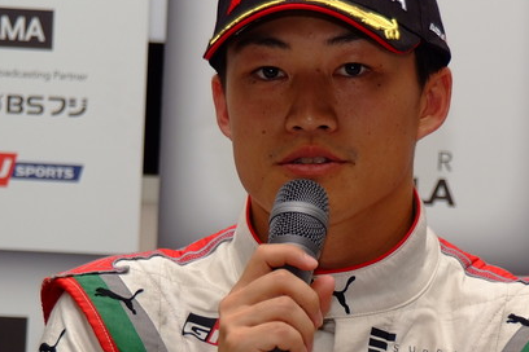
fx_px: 4099
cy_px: 198
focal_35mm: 279
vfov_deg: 4.9
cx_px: 303
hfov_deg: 7.4
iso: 400
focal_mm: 105
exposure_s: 1/250
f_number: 5.6
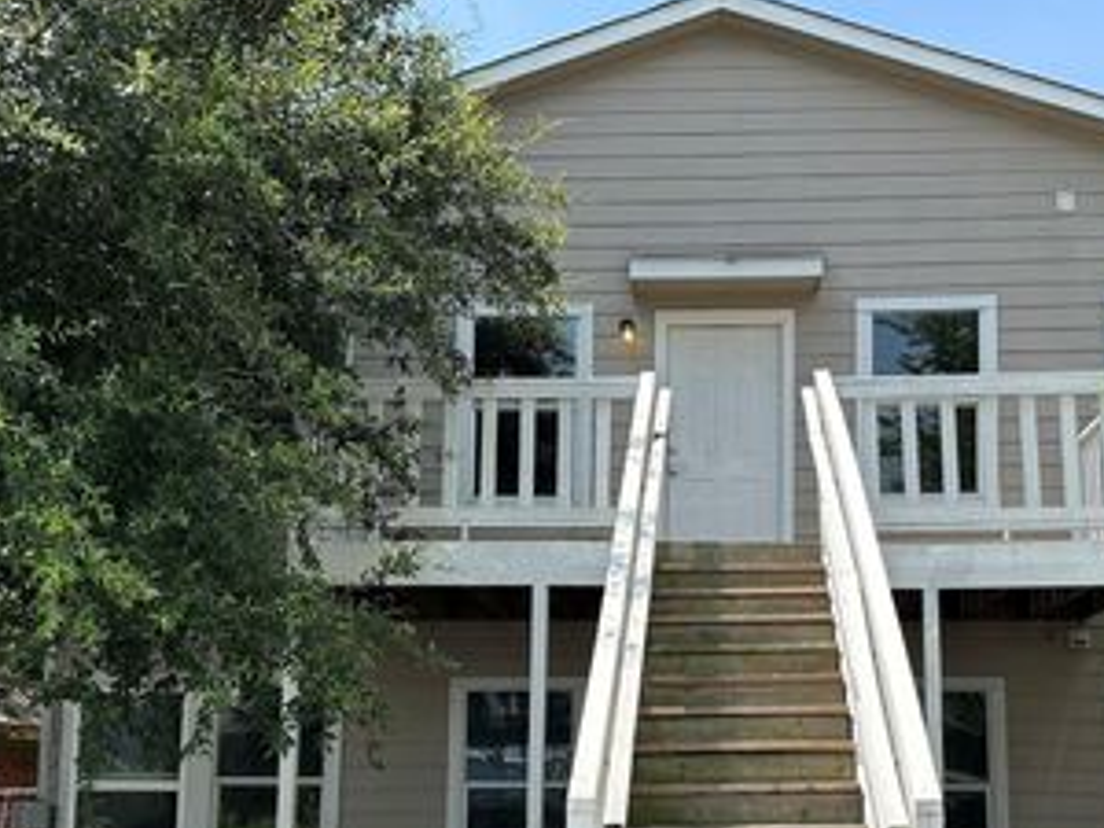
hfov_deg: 46.5
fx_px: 1276
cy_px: 631
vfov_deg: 35.1
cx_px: 662
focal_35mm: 40
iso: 80
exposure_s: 1/2252
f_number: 1.78
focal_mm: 6.86
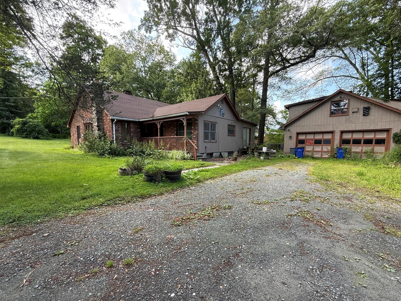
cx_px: 205
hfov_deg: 98.1
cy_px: 160
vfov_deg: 81.7
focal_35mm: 15
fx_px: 174
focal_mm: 2.22
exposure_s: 1/142
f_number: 2.2
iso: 64
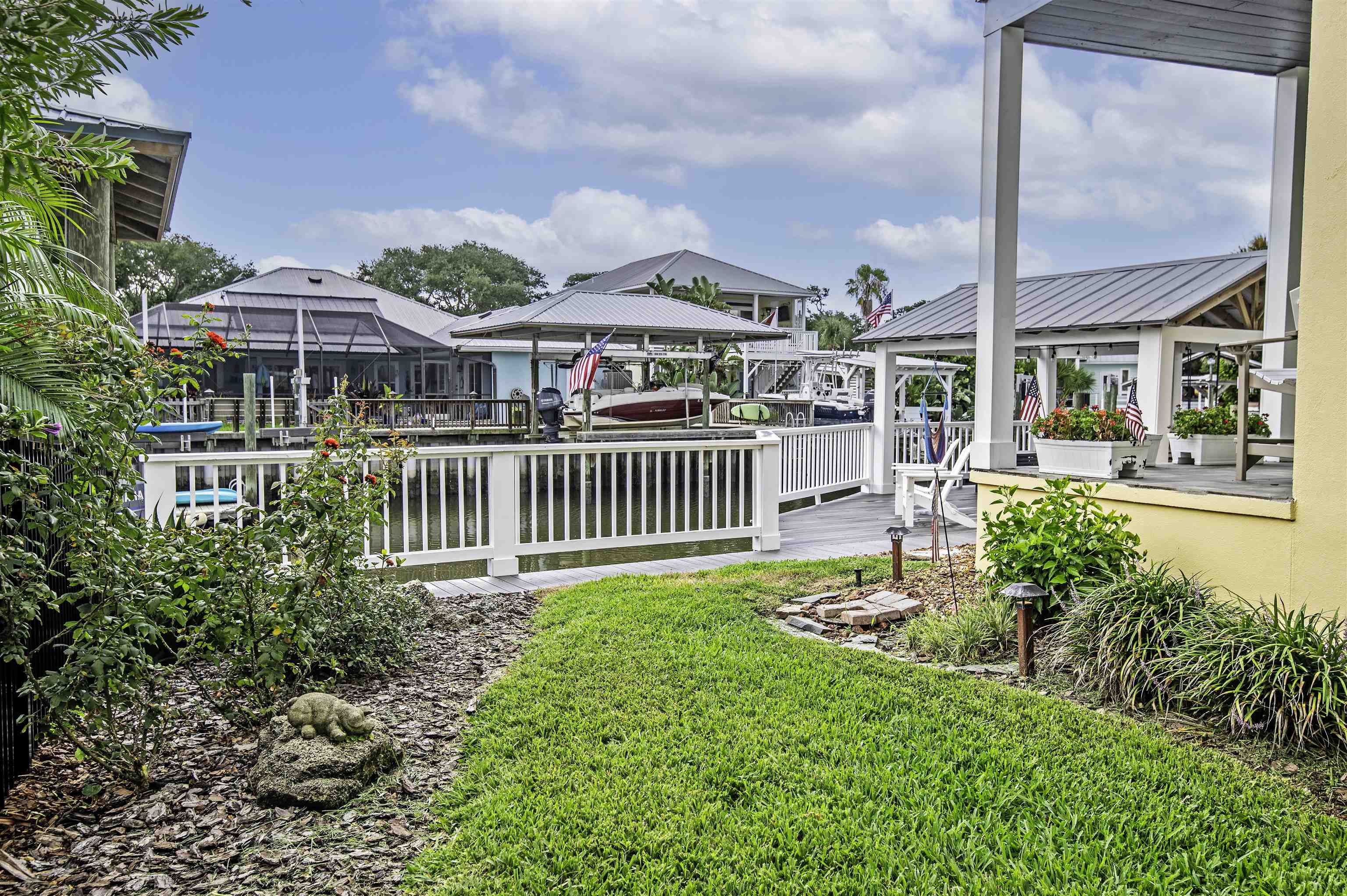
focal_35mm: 26
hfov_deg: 69.4
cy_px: 448
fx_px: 972
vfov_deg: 49.5
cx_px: 674
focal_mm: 26
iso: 320
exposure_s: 1/200
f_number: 5.6
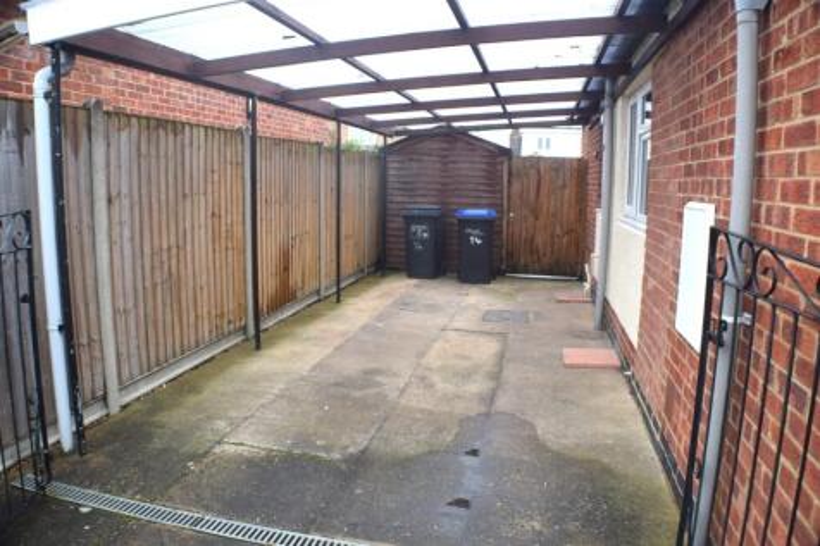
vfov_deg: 39.9
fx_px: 751
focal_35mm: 33
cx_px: 410
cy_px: 273
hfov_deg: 57.2
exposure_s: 1/125
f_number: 5.6
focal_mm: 22
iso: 400
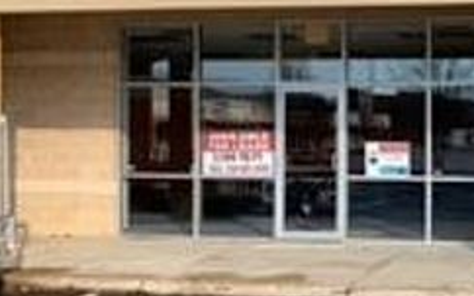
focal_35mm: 57
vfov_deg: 22.7
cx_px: 456
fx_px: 736
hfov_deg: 33.2
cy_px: 144
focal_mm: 4.25
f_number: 1.8
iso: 25
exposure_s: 1/1266
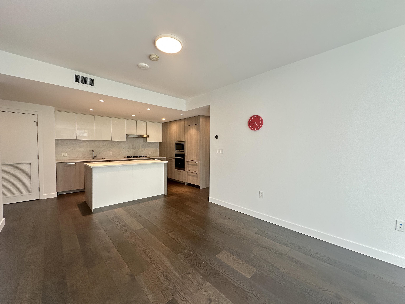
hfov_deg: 102.1
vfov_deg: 85.7
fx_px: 164
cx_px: 202
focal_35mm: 14
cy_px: 152
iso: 160
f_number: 2.2
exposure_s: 1/120
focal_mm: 2.22
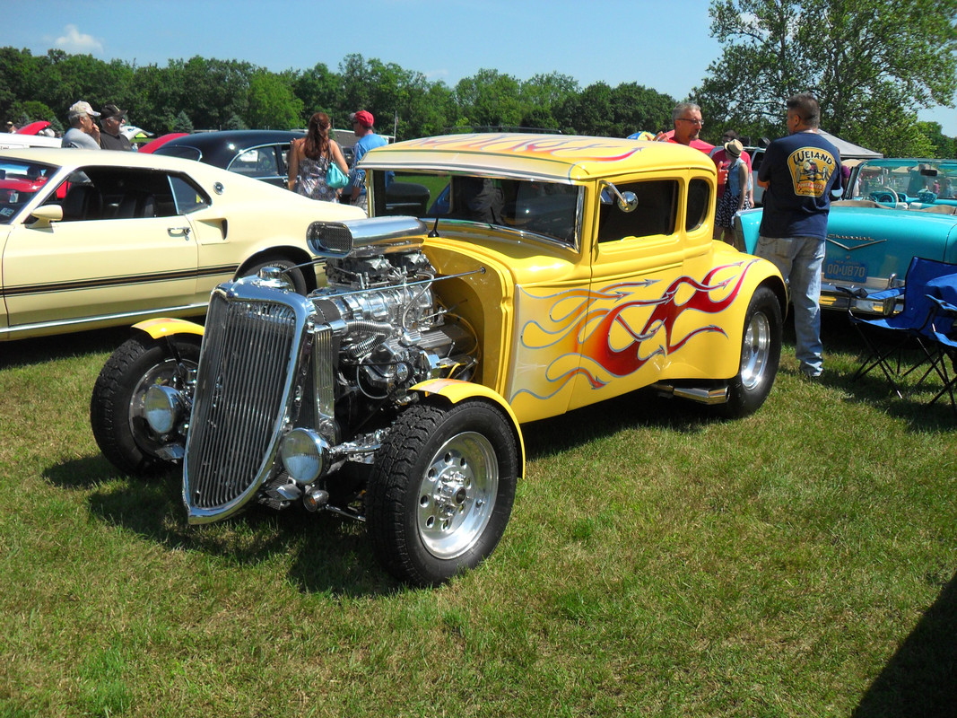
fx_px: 968
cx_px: 478
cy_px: 359
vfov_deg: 40.7
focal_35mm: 35
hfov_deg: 52.6
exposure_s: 1/180
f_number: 8.9
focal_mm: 6.2
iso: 100
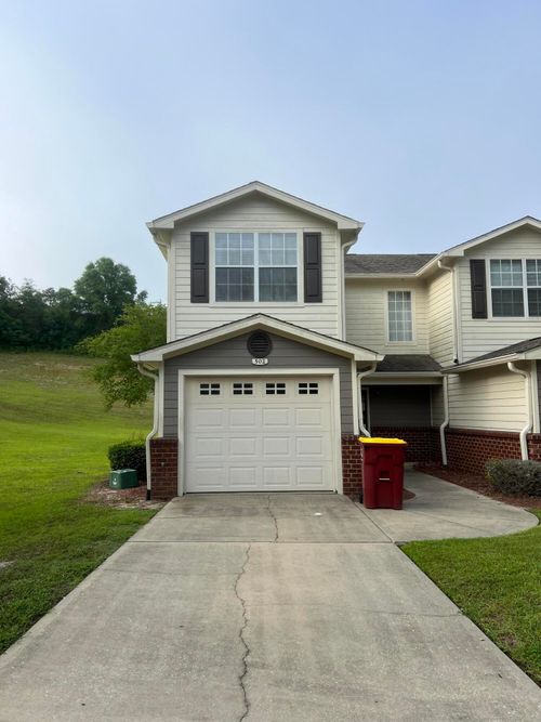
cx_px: 270
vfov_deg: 67.3
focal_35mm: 26
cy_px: 361
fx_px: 542
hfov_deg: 53.0
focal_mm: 5.7
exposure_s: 1/2571
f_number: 1.5
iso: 50
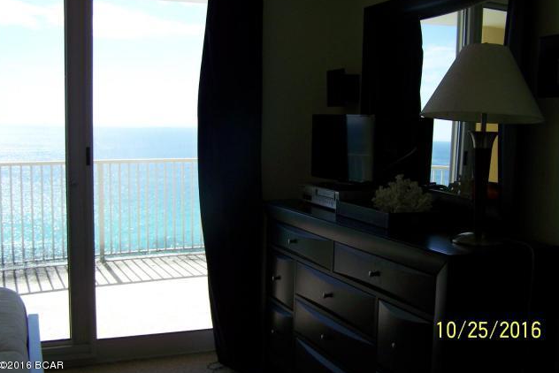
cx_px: 277
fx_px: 621
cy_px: 171
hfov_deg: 48.4
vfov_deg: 33.4
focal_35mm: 40
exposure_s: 1/320
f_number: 2.8
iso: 64
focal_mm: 6.3
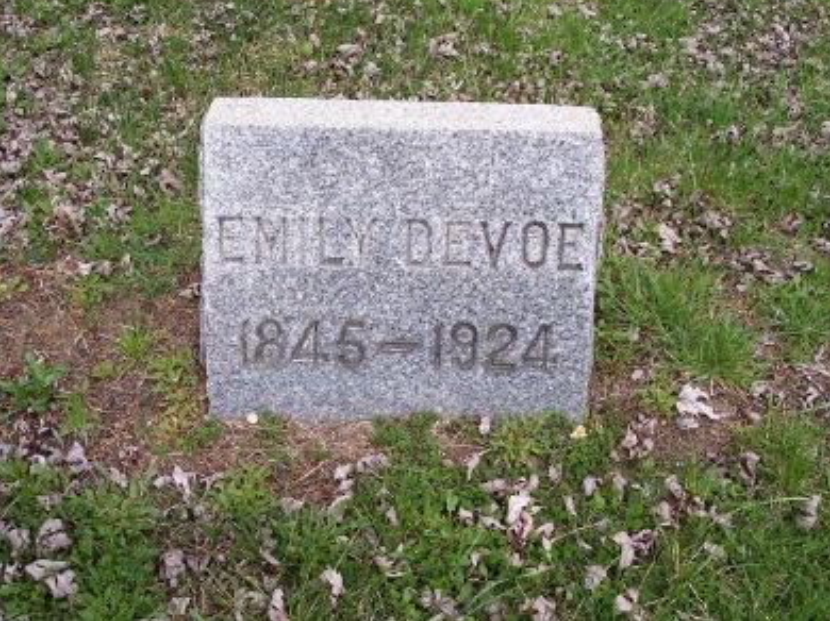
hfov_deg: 47.9
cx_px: 424
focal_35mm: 39
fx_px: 935
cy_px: 304
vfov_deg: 36.8
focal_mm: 8
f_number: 4.8
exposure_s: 1/350
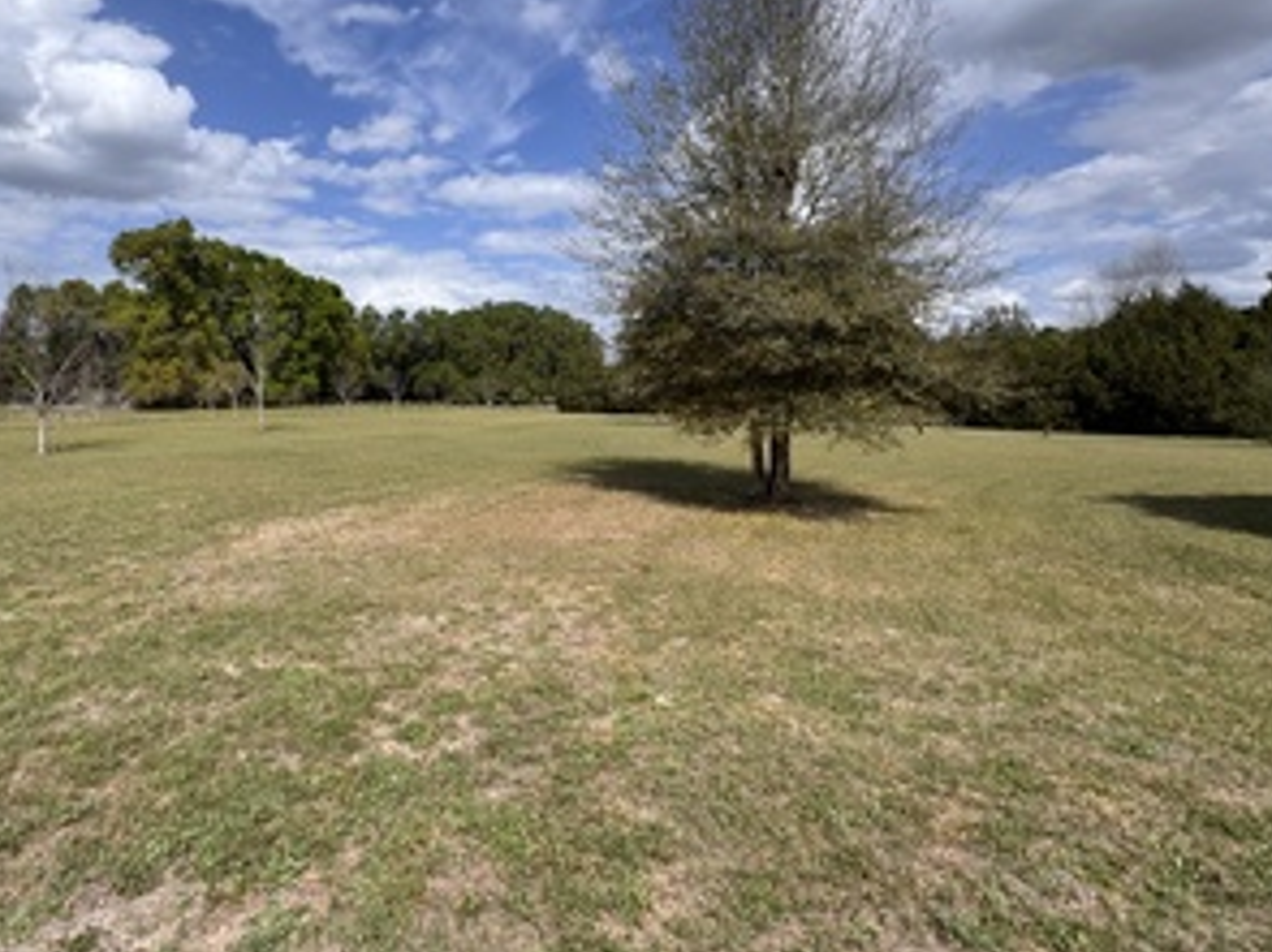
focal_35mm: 19
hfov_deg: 83.5
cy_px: 383
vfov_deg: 68.0
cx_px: 500
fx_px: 698
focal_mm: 2.22
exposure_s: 1/2415
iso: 50
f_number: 2.2
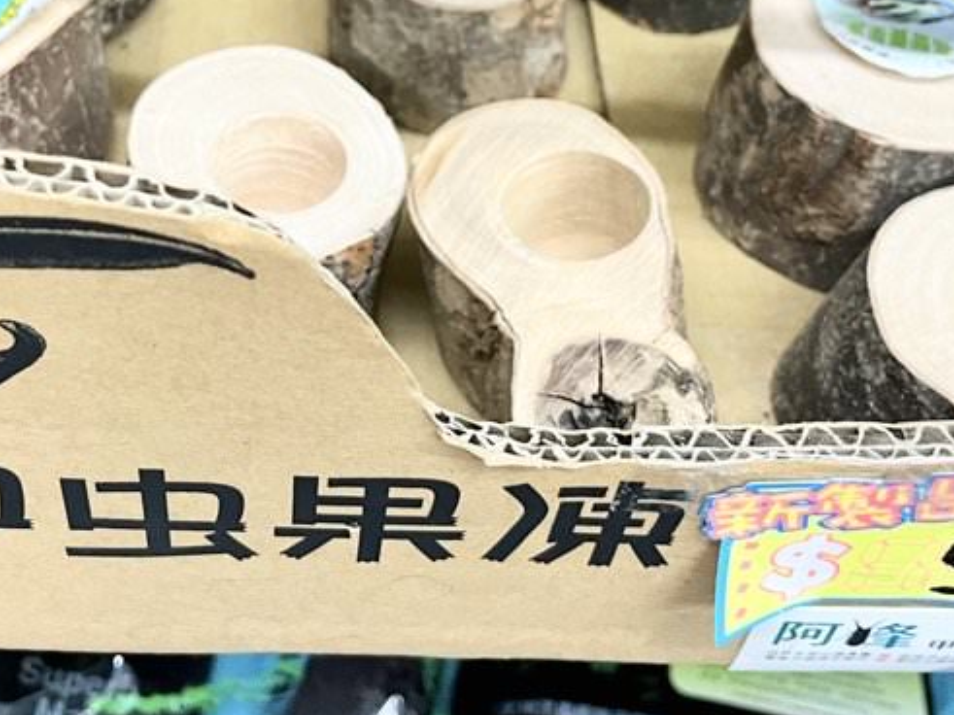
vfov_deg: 26.5
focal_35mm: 53
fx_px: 1460
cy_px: 62
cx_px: 319
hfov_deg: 35.8
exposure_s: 1/60
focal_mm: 5.1
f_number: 1.6
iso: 320
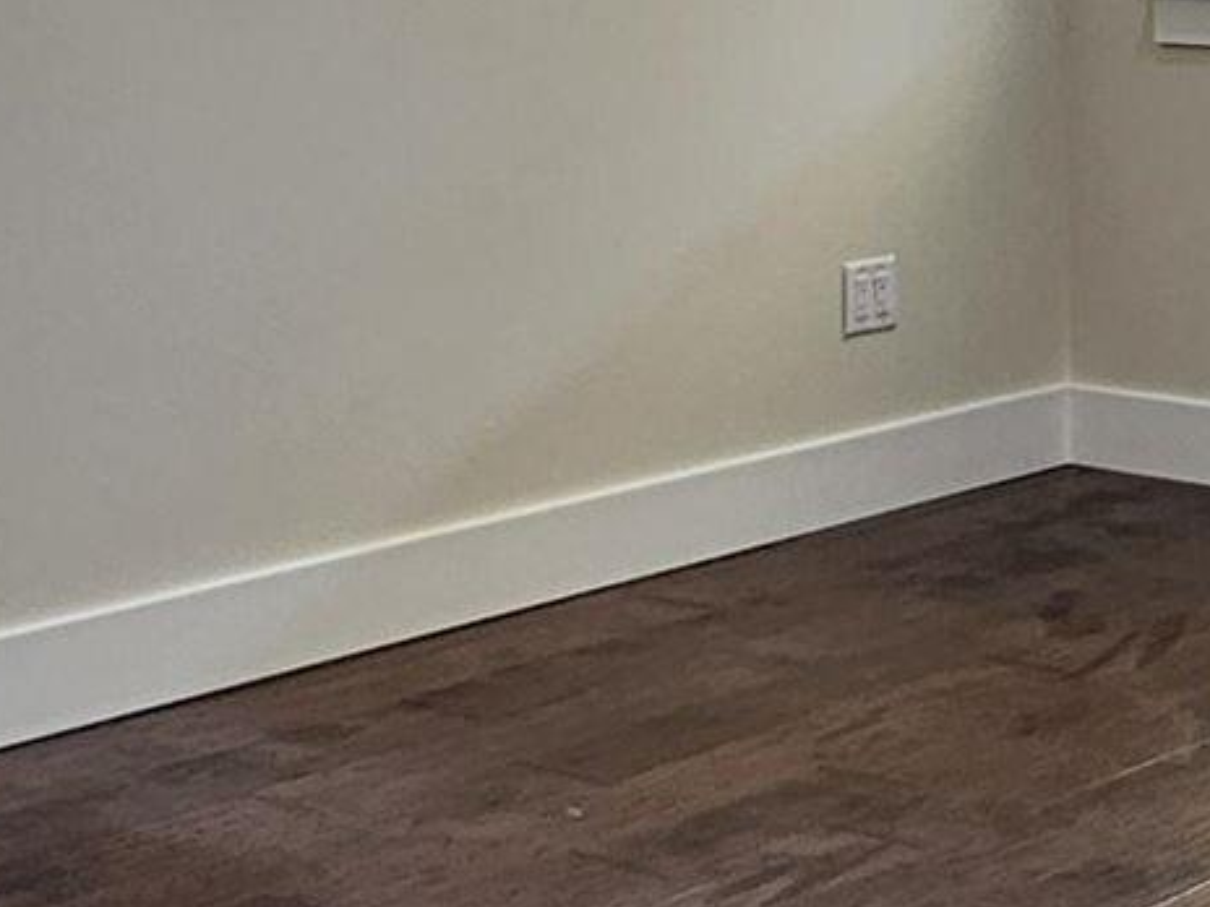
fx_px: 3006
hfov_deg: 21.7
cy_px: 122
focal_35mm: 86
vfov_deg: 17.0
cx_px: 1299
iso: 50
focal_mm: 2.2
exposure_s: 1/60
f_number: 2.2
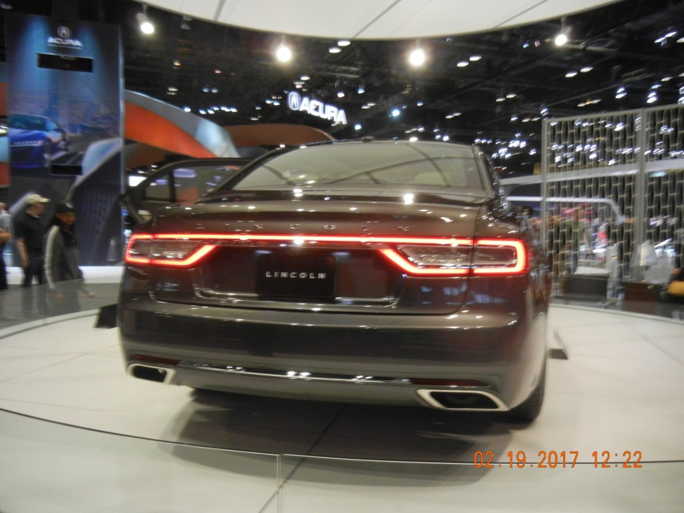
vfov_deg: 46.8
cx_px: 342
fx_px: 593
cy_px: 256
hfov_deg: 60.0
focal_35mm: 30
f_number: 3.5
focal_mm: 5.4
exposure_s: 1/116
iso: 640
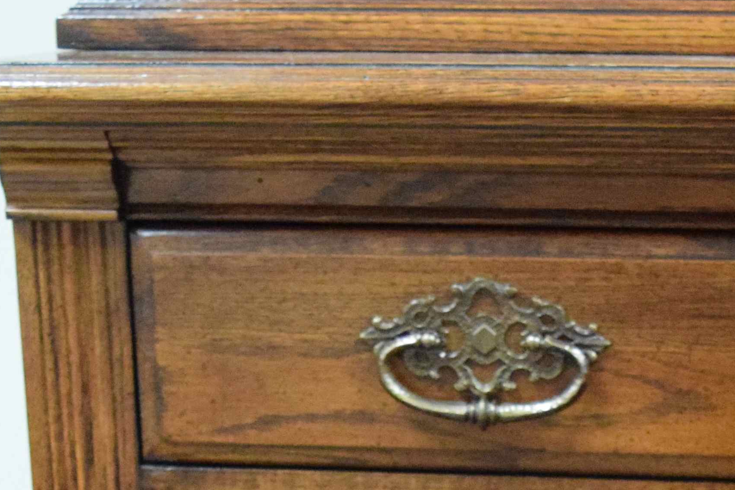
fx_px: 2262
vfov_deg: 11.8
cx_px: 618
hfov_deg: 18.2
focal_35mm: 111
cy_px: 733
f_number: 3.8
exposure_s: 1/60
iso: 6400
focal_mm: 21
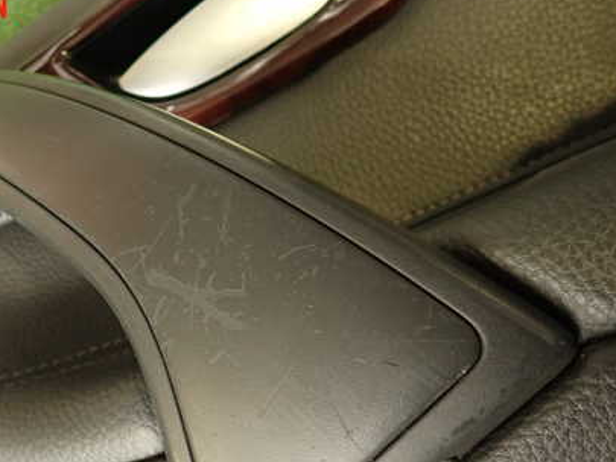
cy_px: 331
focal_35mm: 37
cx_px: 187
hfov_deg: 48.9
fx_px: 659
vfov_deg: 38.0
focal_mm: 4.5
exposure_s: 1/30
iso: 250
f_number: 2
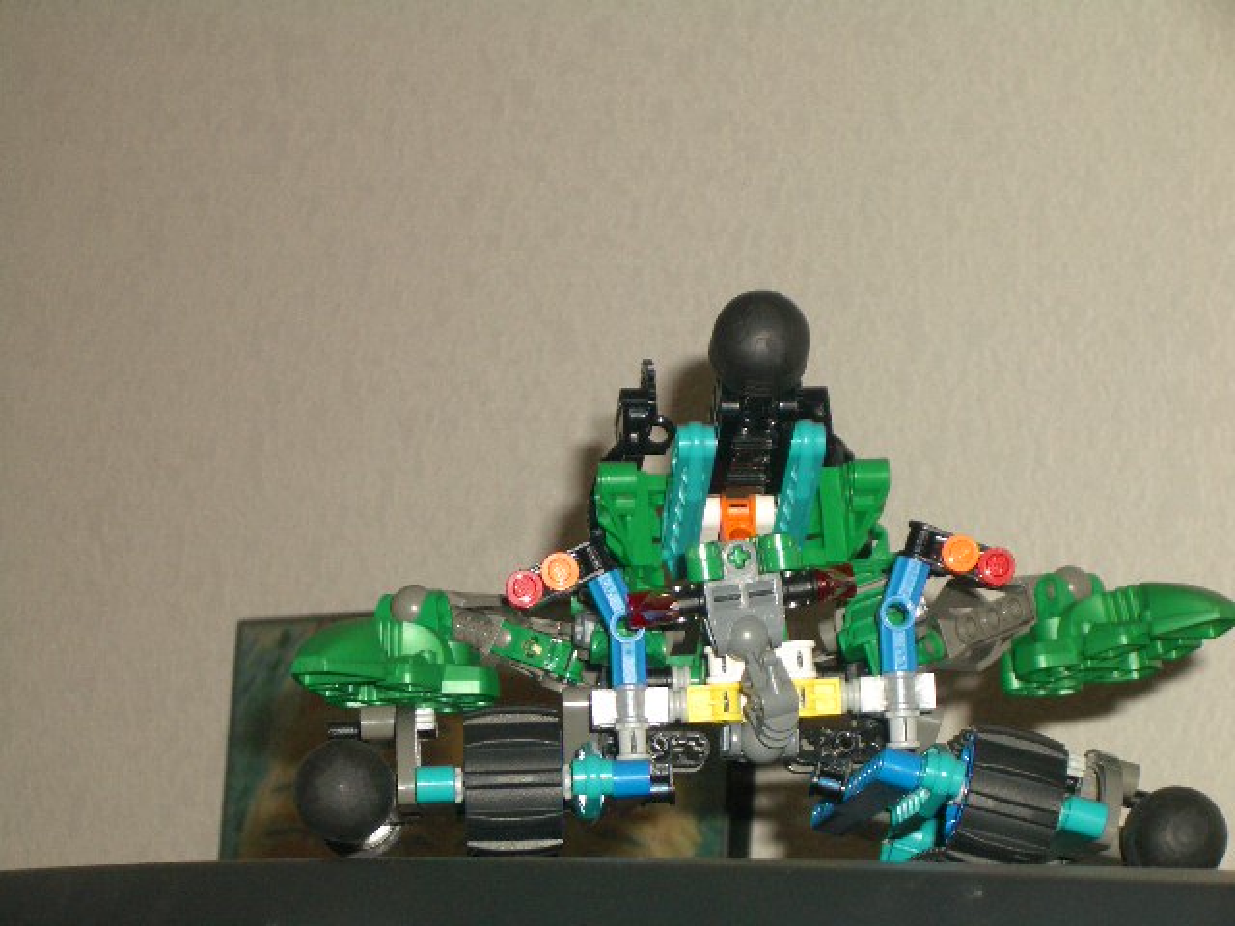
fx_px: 3746
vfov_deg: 14.1
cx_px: 618
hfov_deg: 18.7
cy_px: 463
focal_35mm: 105
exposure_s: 1/60
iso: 100
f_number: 4.8
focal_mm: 17.4
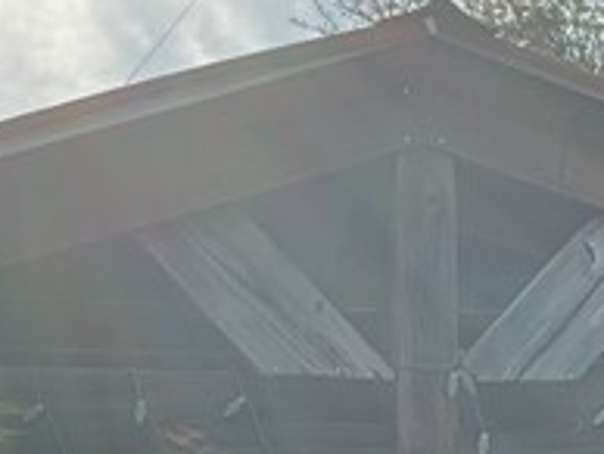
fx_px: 2673
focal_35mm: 153
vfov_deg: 9.1
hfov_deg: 12.9
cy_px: 939
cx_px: 177
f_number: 1.8
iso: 16
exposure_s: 1/2427
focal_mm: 3
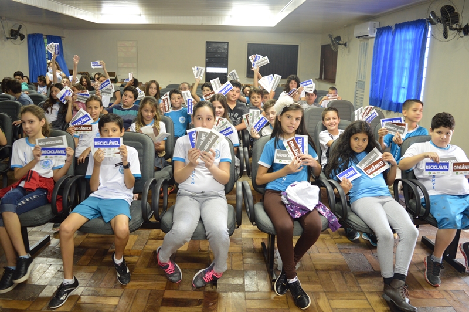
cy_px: 156
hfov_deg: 67.4
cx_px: 234
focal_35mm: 27
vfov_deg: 47.9
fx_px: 351
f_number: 4
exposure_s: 1/15
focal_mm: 18
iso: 800
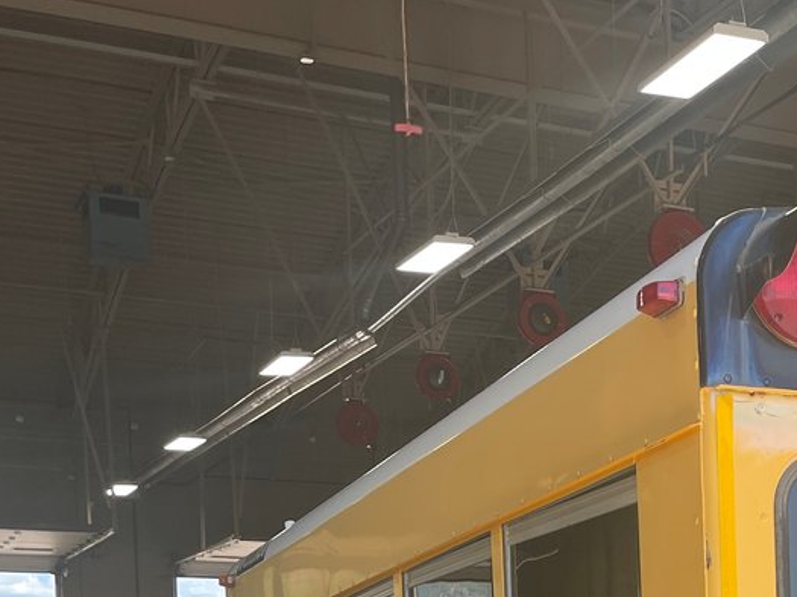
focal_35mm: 75
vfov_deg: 17.9
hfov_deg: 24.8
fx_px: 1726
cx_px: 798
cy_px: 845
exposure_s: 1/596
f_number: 1.6
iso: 32
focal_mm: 5.1
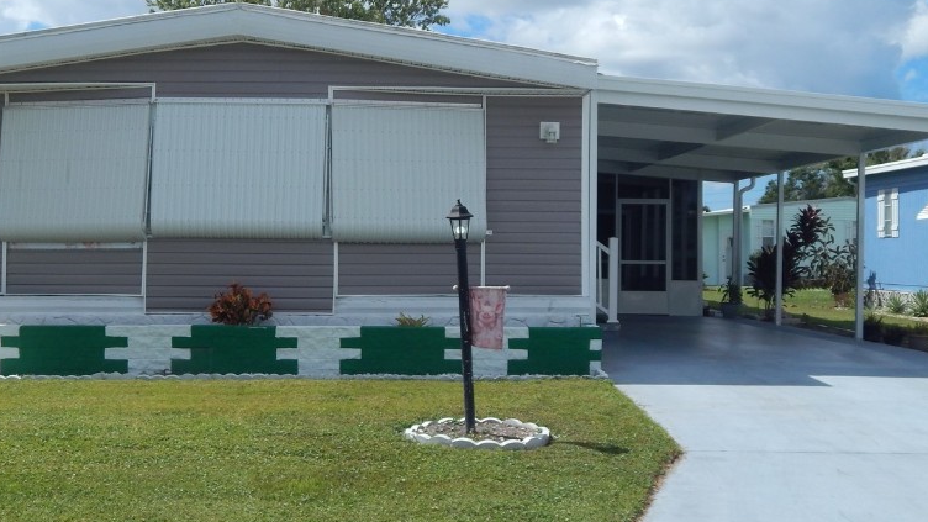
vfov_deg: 25.9
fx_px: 1132
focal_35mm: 46
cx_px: 421
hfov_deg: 44.5
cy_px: 218
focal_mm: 5.6
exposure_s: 1/640
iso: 125
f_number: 6.5
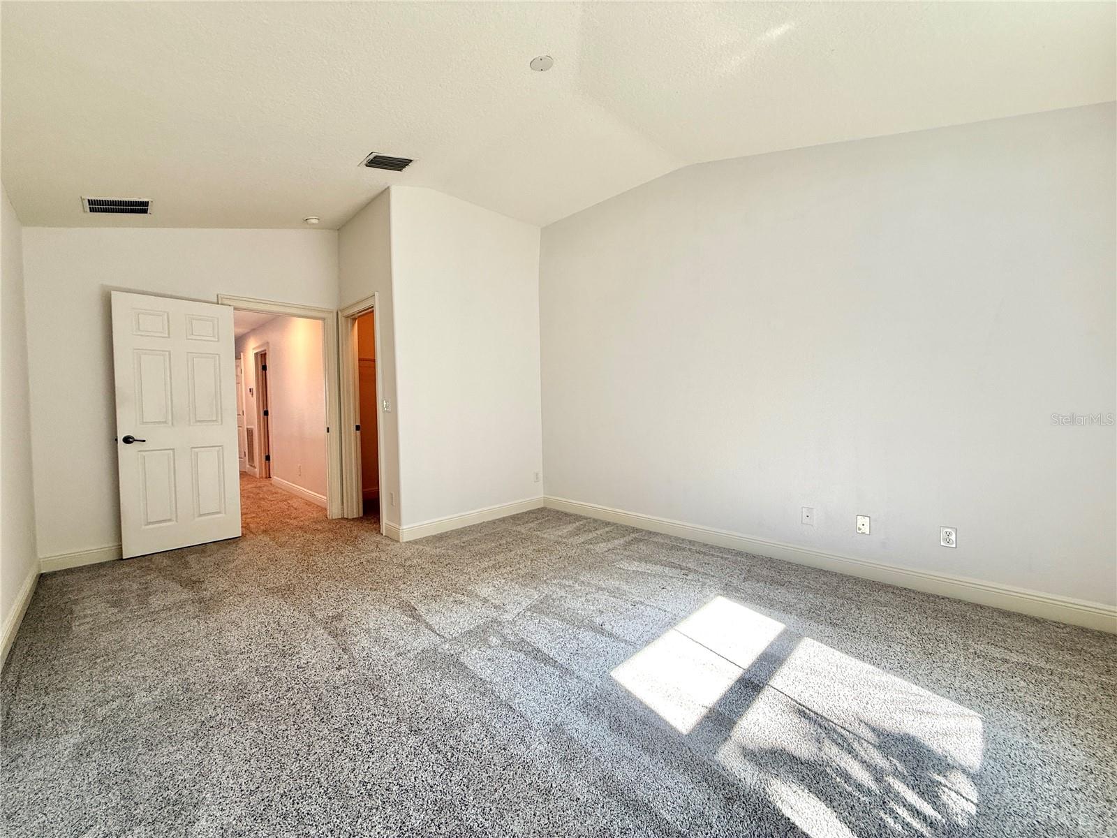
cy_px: 419
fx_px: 452
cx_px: 558
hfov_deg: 102.1
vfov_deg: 85.7
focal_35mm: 14
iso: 100
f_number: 2.2
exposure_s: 1/99
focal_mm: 2.22
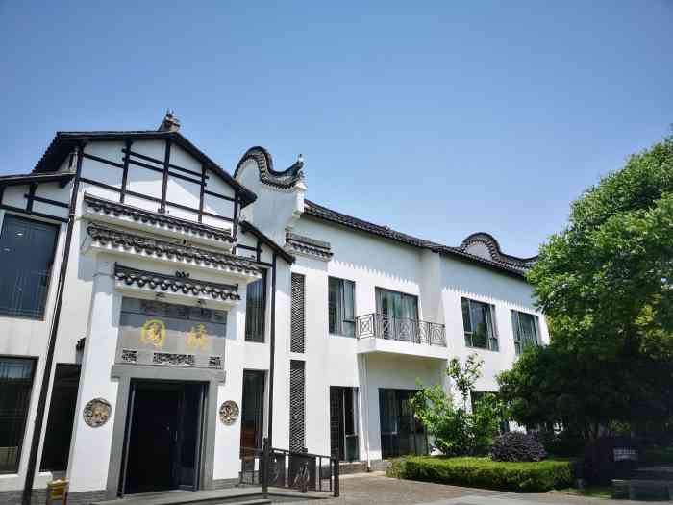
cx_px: 336
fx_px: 525
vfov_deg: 51.4
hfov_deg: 65.3
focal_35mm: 27
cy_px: 252
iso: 50
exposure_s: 1/2000
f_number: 1.8
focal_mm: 5.58
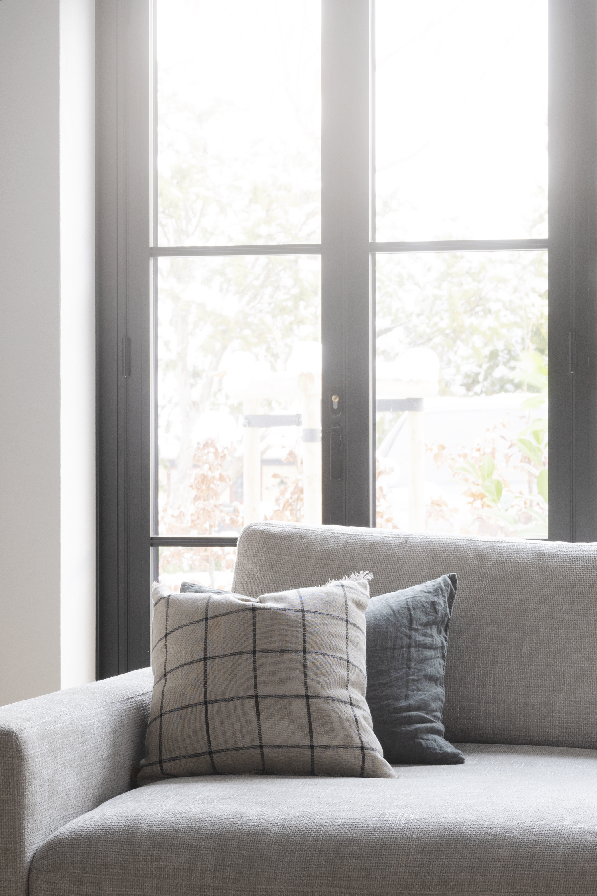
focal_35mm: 90
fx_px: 2238
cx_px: 400
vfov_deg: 22.6
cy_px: 577
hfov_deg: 15.2
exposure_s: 1/1.25
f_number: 6.3
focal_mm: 44
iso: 250
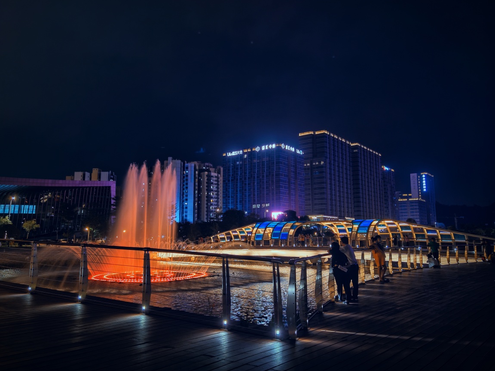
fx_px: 357
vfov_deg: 54.9
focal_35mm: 25
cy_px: 181
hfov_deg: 69.4
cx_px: 238
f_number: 1.69
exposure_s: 1/11
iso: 591
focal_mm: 6.72
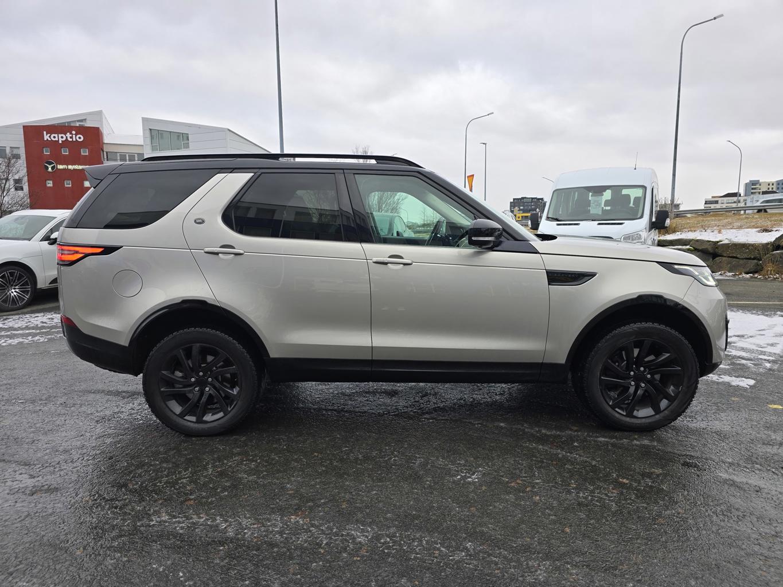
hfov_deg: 73.9
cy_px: 294
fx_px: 520
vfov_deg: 58.9
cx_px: 392
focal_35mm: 23
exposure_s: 1/180
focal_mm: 6.3
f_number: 1.7
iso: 32
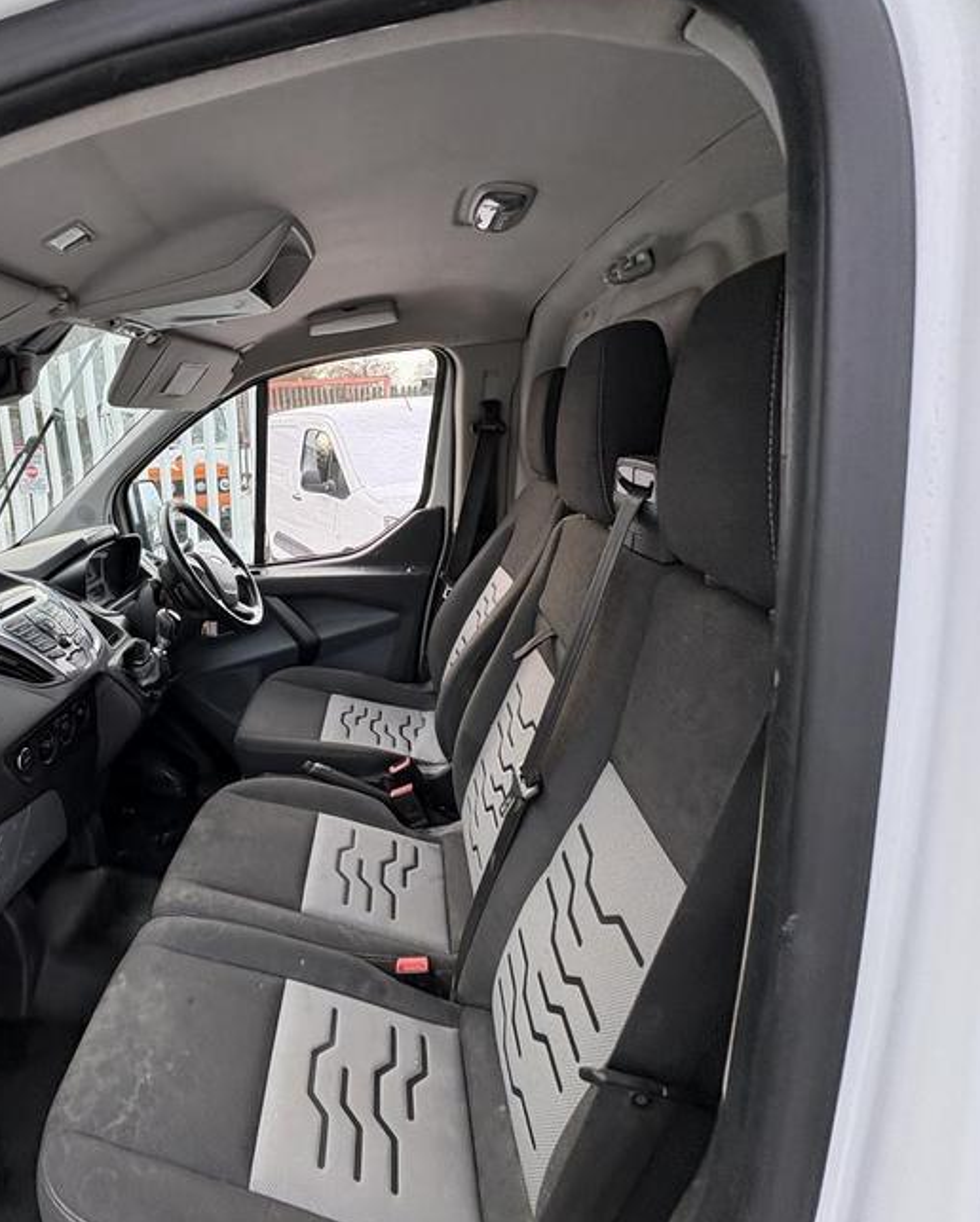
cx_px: 232
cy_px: 620
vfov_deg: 83.2
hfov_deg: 66.0
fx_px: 688
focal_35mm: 19
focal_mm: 2.22
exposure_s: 1/136
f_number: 2.2
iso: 64
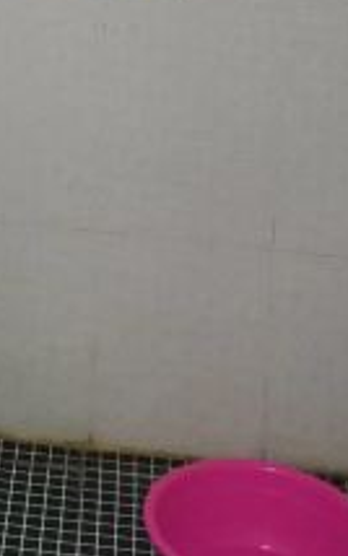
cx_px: -140
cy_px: -216
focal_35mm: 103
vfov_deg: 18.4
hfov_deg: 12.2
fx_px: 1561
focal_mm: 4.75
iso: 640
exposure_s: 1/33.3
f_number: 1.8
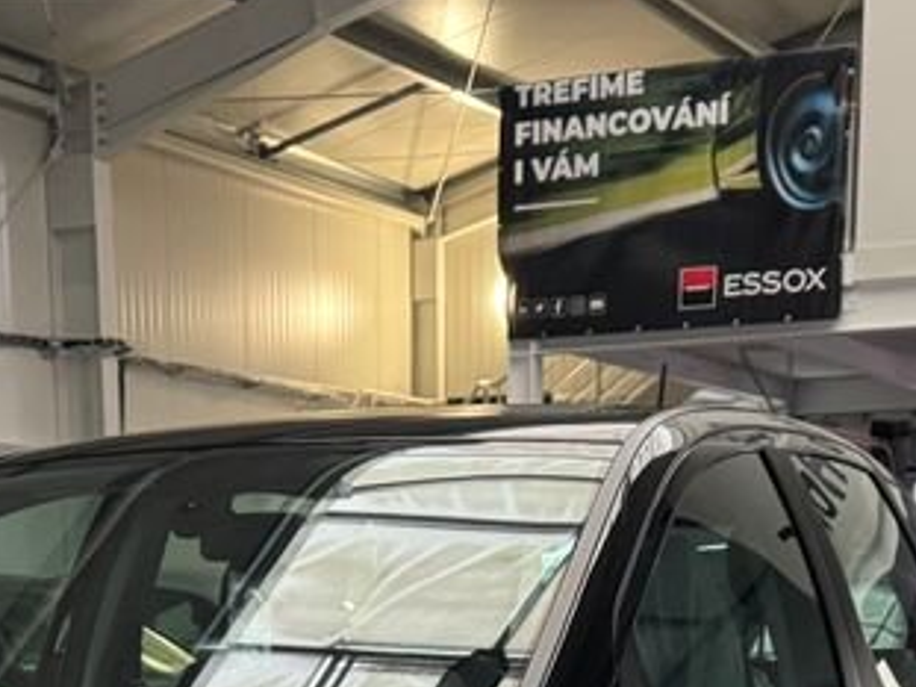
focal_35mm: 79
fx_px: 2090
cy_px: 1050
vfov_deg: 16.8
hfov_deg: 24.7
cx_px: 401
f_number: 1.78
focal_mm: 6.76
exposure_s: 1/50
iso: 640
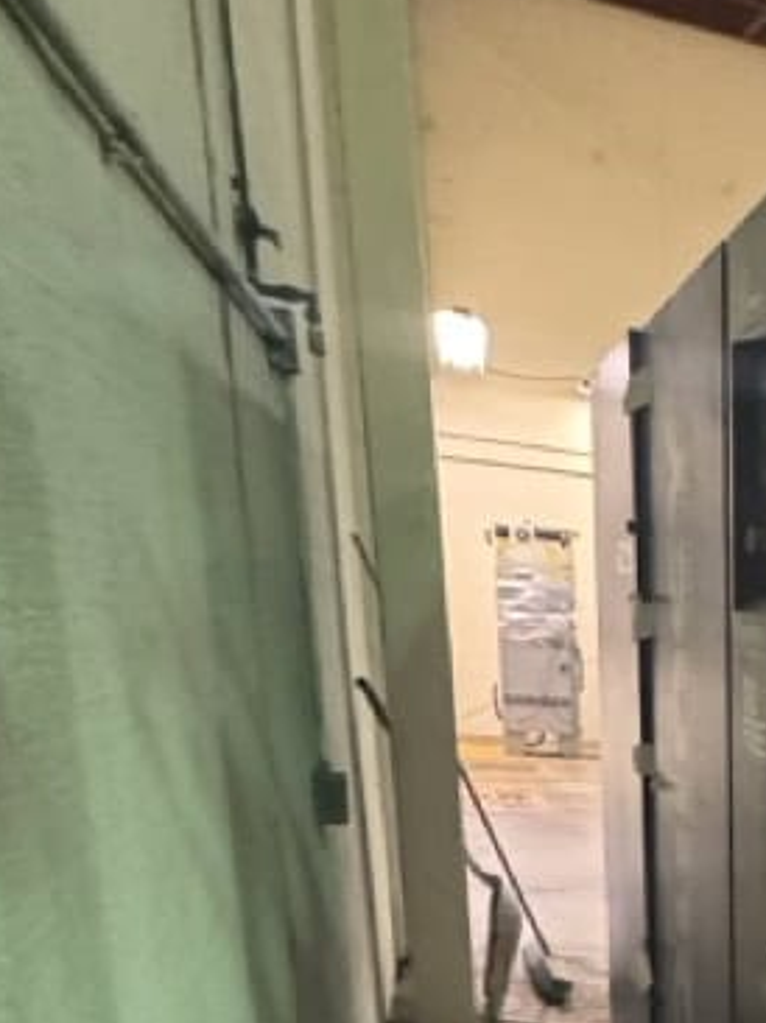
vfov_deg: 34.6
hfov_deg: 22.2
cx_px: 1258
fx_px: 1447
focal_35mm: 49
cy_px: 1073
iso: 1250
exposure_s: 1/40
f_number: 2.2
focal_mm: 2.2
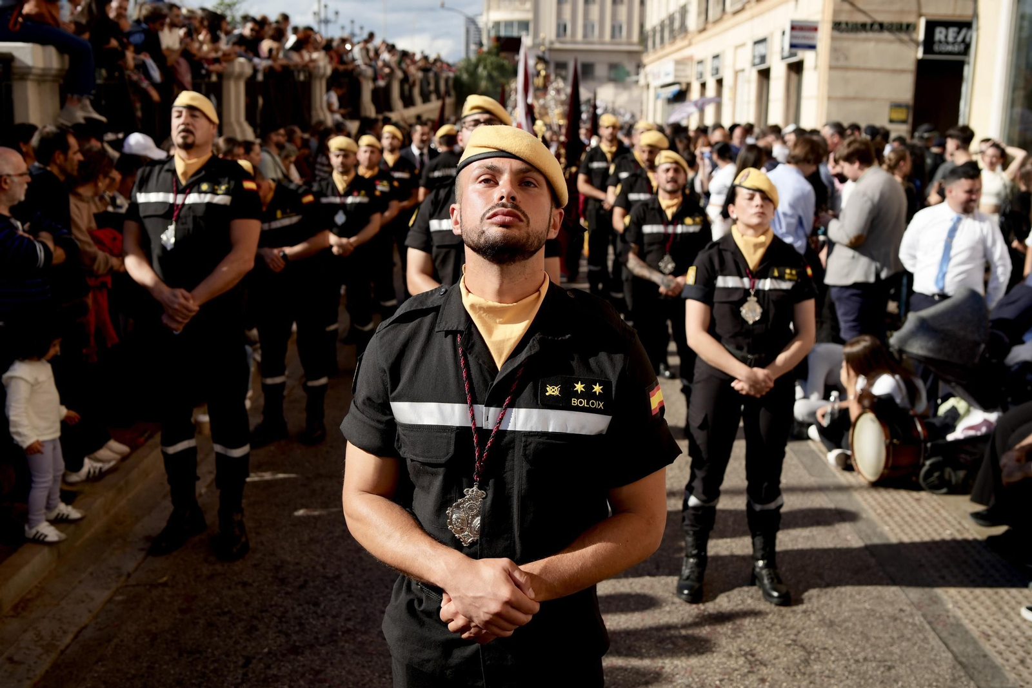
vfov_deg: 37.9
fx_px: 1003
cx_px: 516
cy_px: 344
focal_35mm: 35
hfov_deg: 54.4
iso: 125
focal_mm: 35
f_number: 4.5
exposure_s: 1/1000
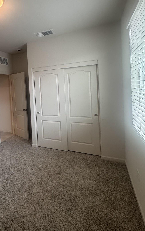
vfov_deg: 81.1
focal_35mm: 21
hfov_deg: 54.0
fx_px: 133
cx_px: 32
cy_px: 91
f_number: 2.2
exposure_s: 1/120
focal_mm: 2.22
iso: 250
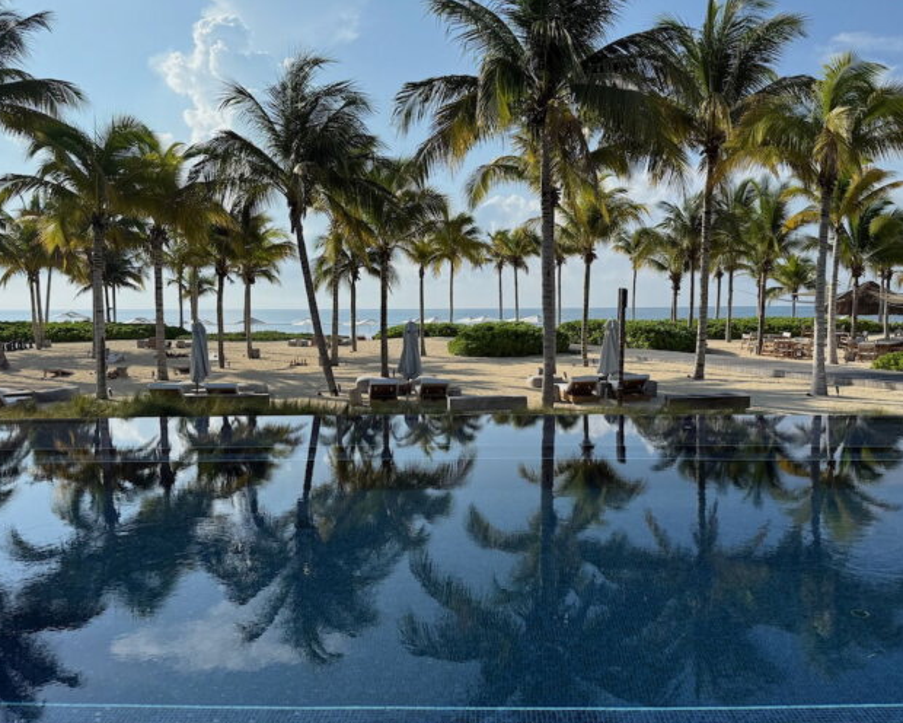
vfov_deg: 50.0
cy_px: 372
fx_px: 775
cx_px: 466
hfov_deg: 60.4
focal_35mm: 29
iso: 100
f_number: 1.78
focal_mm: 6.76
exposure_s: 1/6173
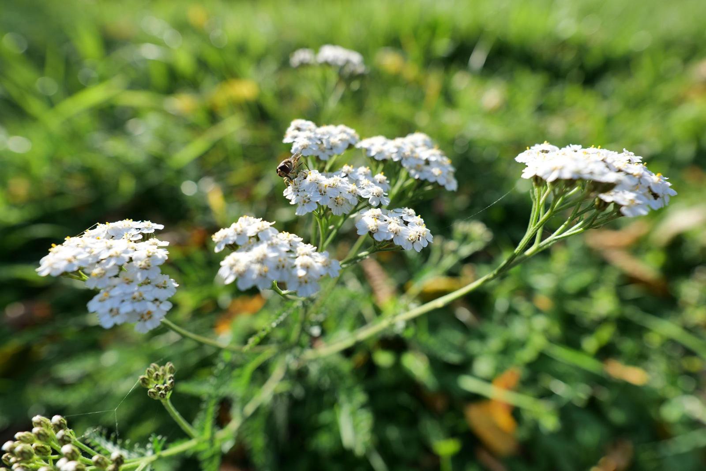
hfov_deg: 90.0
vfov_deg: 67.4
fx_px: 353
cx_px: 353
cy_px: 236
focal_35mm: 18
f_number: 4.5
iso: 100
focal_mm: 18
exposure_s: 1/250
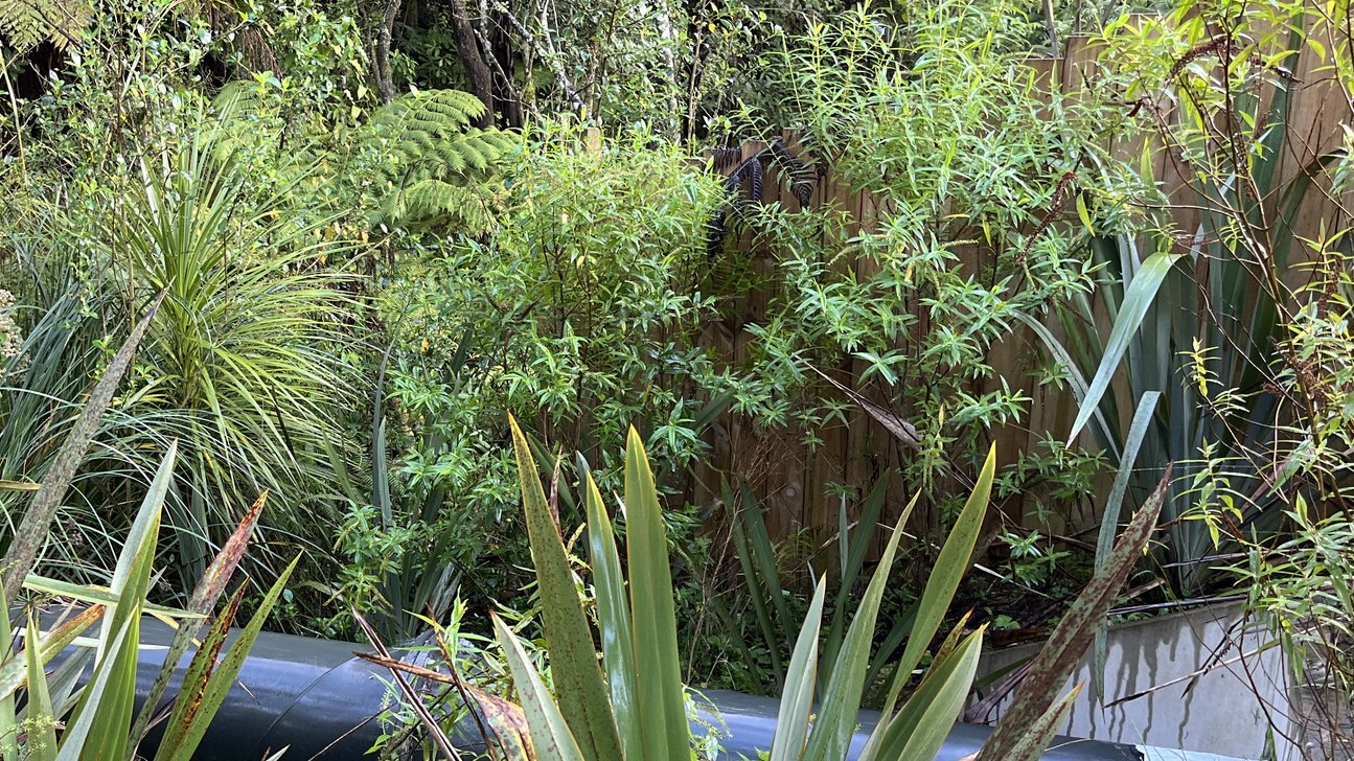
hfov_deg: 47.0
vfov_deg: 28.1
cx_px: 376
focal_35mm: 42
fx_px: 1508
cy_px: 527
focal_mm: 5.1
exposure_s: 1/106
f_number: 1.6
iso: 125
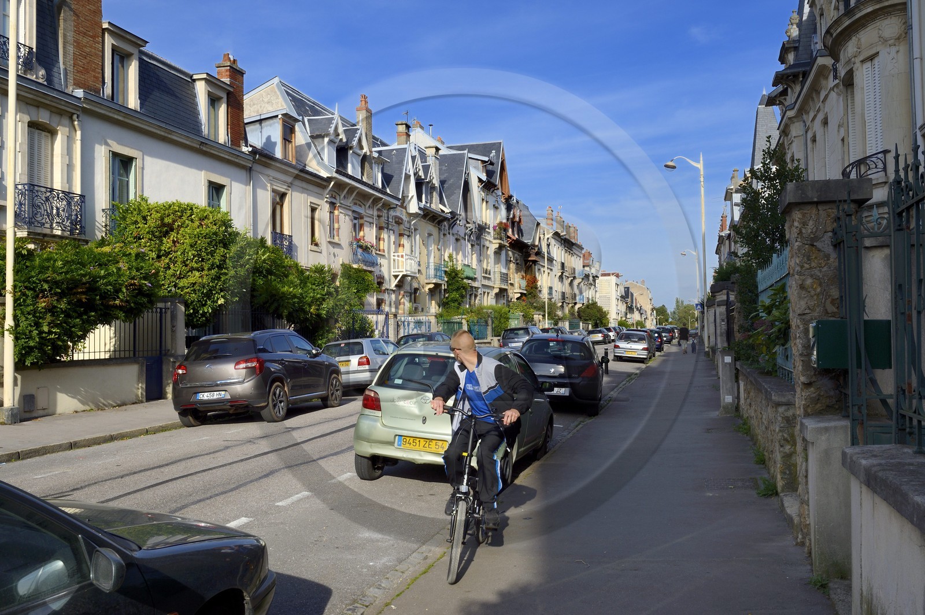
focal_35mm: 32
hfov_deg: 58.8
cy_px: 308
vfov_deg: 41.0
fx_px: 822
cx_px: 462
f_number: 16
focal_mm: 32
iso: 200
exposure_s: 1/200
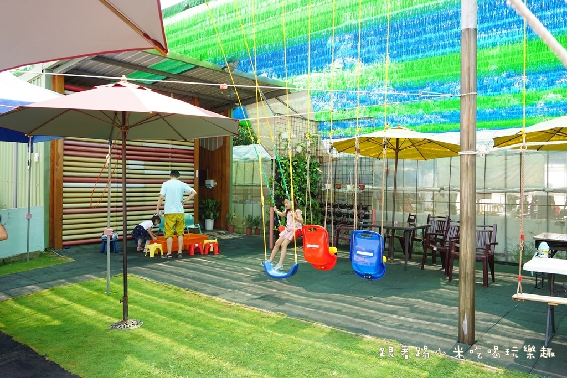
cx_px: 284
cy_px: 189
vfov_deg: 47.9
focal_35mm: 27
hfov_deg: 67.4
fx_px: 425
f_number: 5.6
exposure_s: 1/60
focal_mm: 18
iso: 100
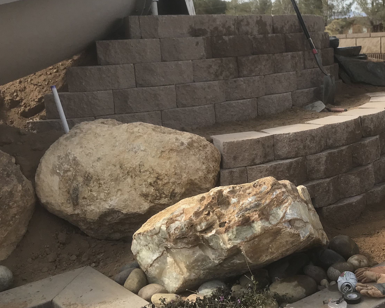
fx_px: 570
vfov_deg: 30.2
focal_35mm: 50
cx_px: 304
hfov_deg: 36.2
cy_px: 139
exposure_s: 1/1880
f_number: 1.8
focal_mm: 3.99
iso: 20
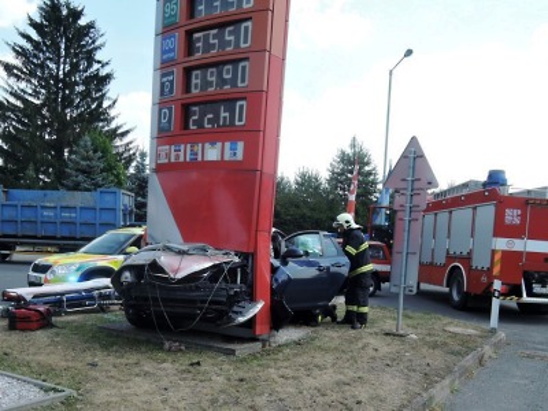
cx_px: 274
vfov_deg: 56.8
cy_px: 206
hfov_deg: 71.6
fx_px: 380
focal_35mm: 24
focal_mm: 5.1
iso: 80
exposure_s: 1/500
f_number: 2.8
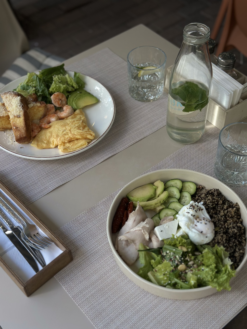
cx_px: 124
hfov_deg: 30.3
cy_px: 164
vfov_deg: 39.7
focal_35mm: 48
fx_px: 457
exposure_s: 1/482
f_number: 1.78
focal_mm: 6.86
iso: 80
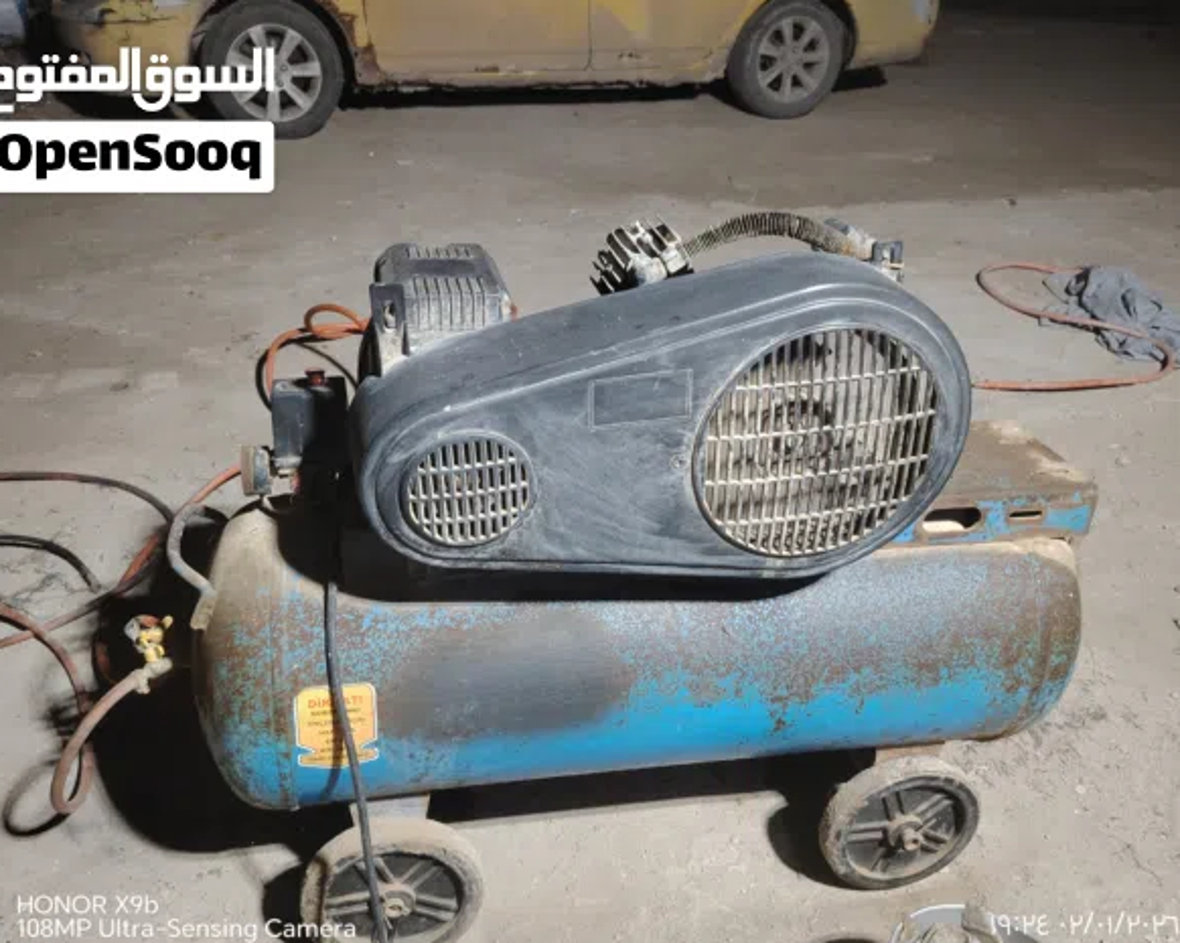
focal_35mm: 29
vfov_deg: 49.9
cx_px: 580
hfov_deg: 60.5
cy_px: 485
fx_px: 1012
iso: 2472
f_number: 1.75
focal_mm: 5.25
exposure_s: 1/33.3
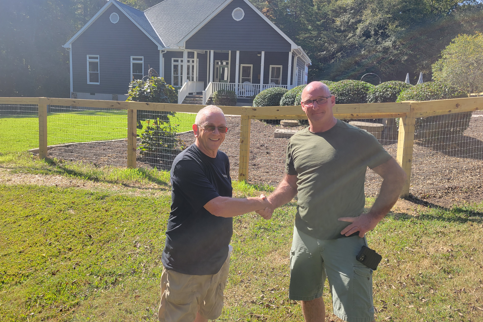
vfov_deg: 46.2
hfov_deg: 65.5
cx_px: 239
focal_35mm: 28
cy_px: 136
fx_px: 376
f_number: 1.8
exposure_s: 1/902
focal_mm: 5.4
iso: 40
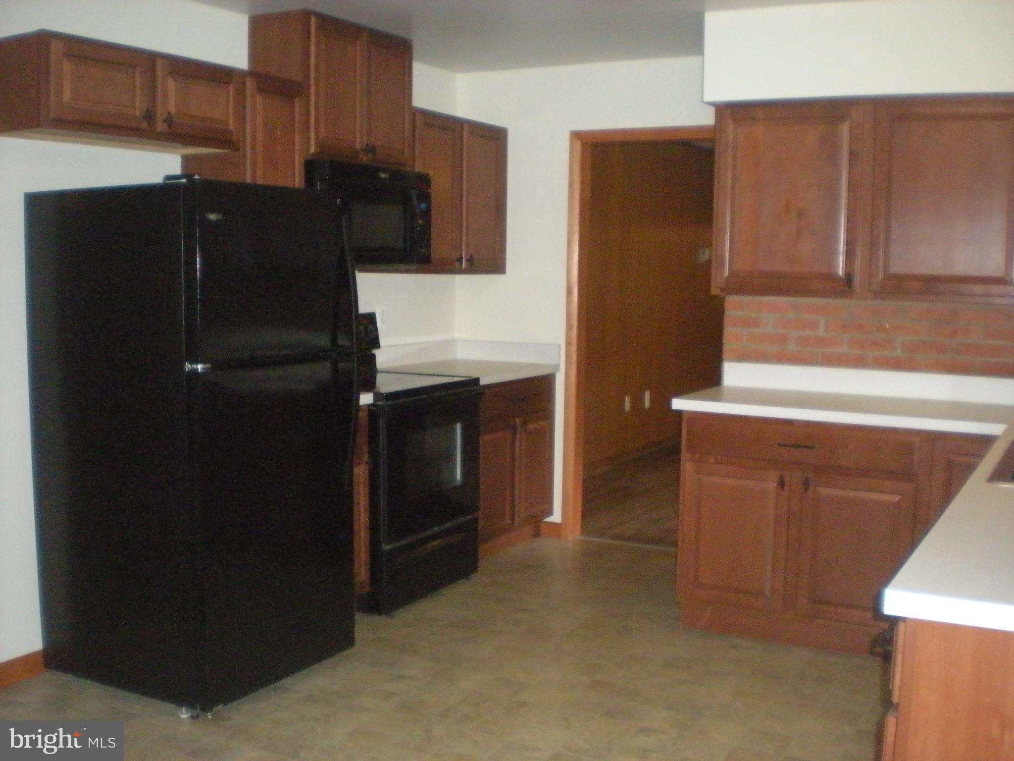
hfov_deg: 49.0
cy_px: 380
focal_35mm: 38
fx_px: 1113
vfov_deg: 37.7
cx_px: 507
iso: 800
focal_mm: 6.3
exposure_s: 1/60
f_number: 3.1
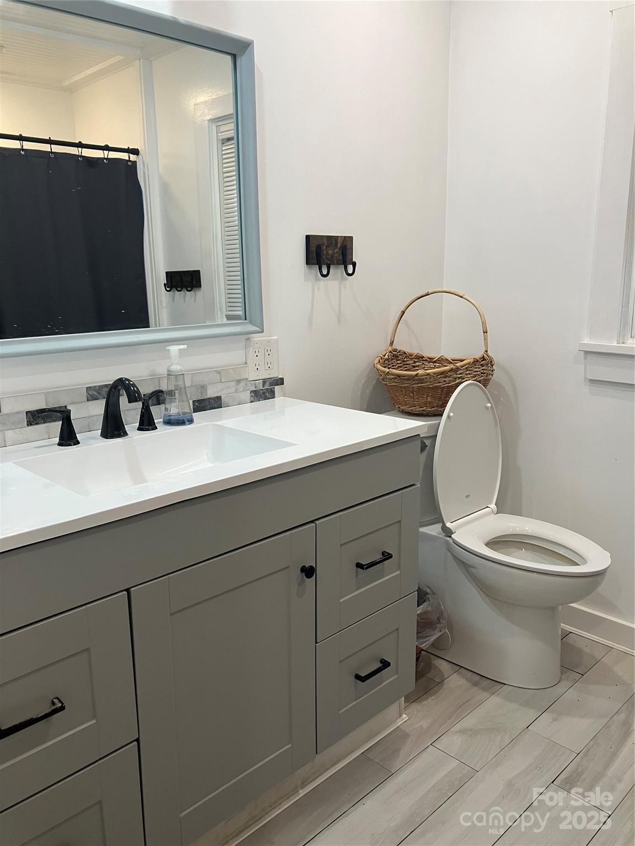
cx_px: 318
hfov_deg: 49.7
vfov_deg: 63.4
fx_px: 685
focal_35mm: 28
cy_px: 423
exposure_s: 1/60
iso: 50
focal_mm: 3.99
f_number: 1.8
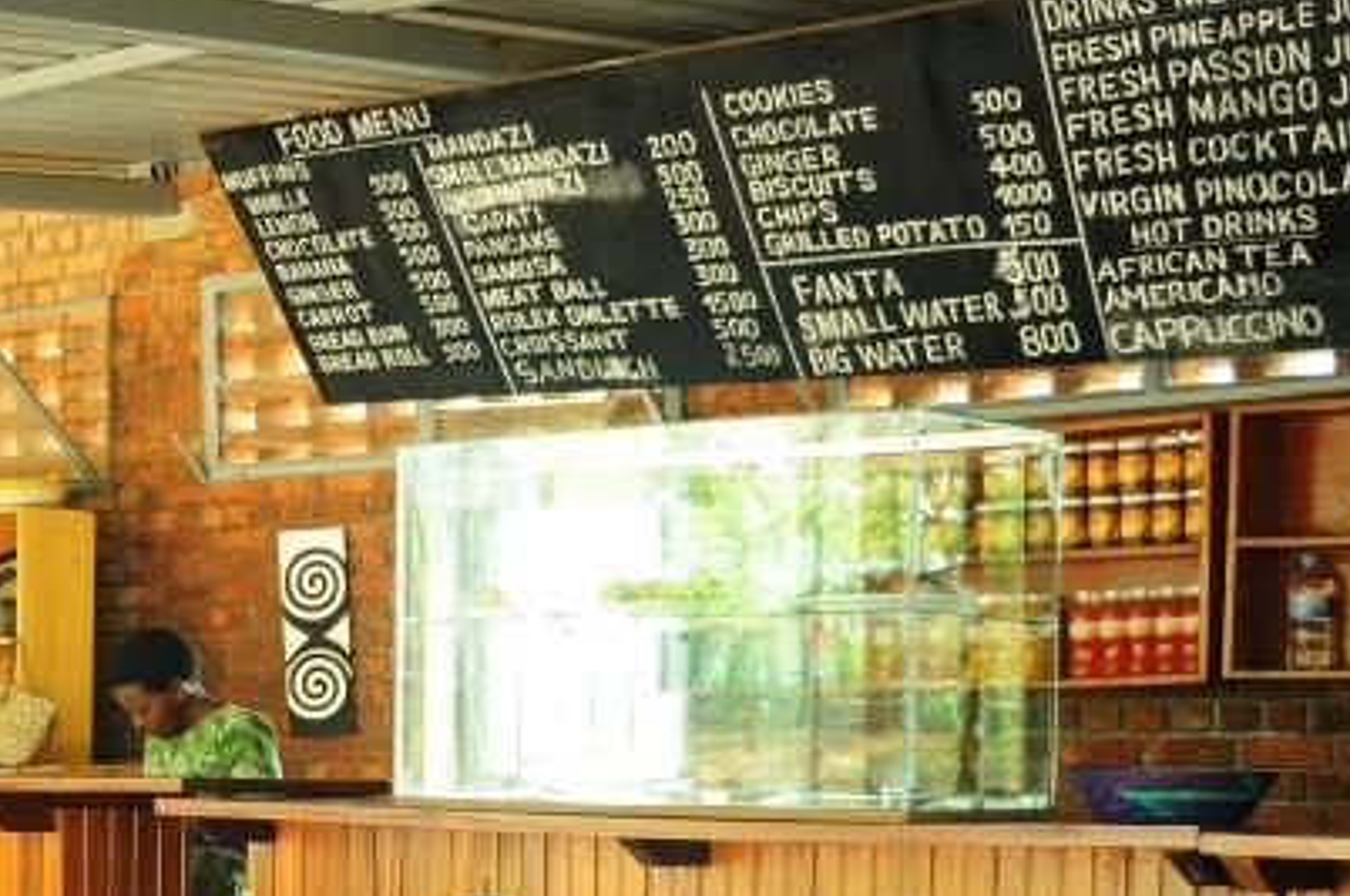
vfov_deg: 16.8
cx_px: 259
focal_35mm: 79
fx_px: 2959
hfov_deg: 25.2
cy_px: 955
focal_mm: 31
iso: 400
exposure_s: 1/50
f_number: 5
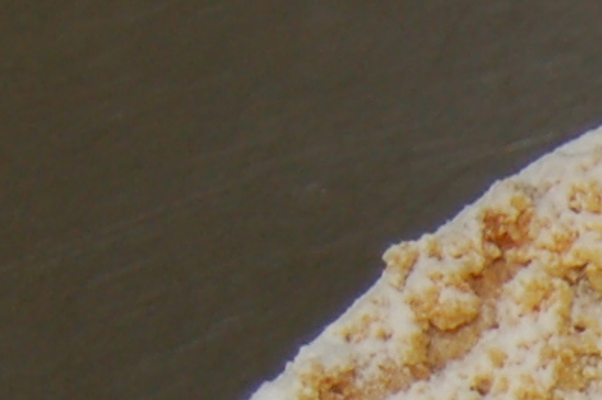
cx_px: 1582
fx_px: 4561
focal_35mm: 273
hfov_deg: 7.0
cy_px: 1209
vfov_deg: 4.8
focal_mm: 24
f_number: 4
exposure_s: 1/60
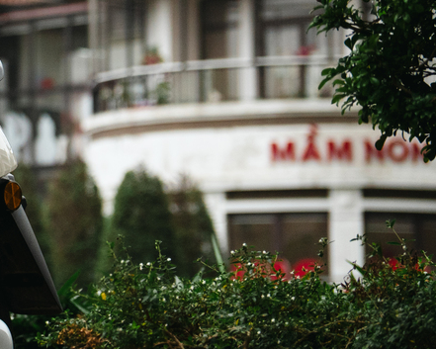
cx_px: -300
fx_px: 4324
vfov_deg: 4.6
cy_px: 120
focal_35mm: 335
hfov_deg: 5.7
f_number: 2.8
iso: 400
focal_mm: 70
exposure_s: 1/200
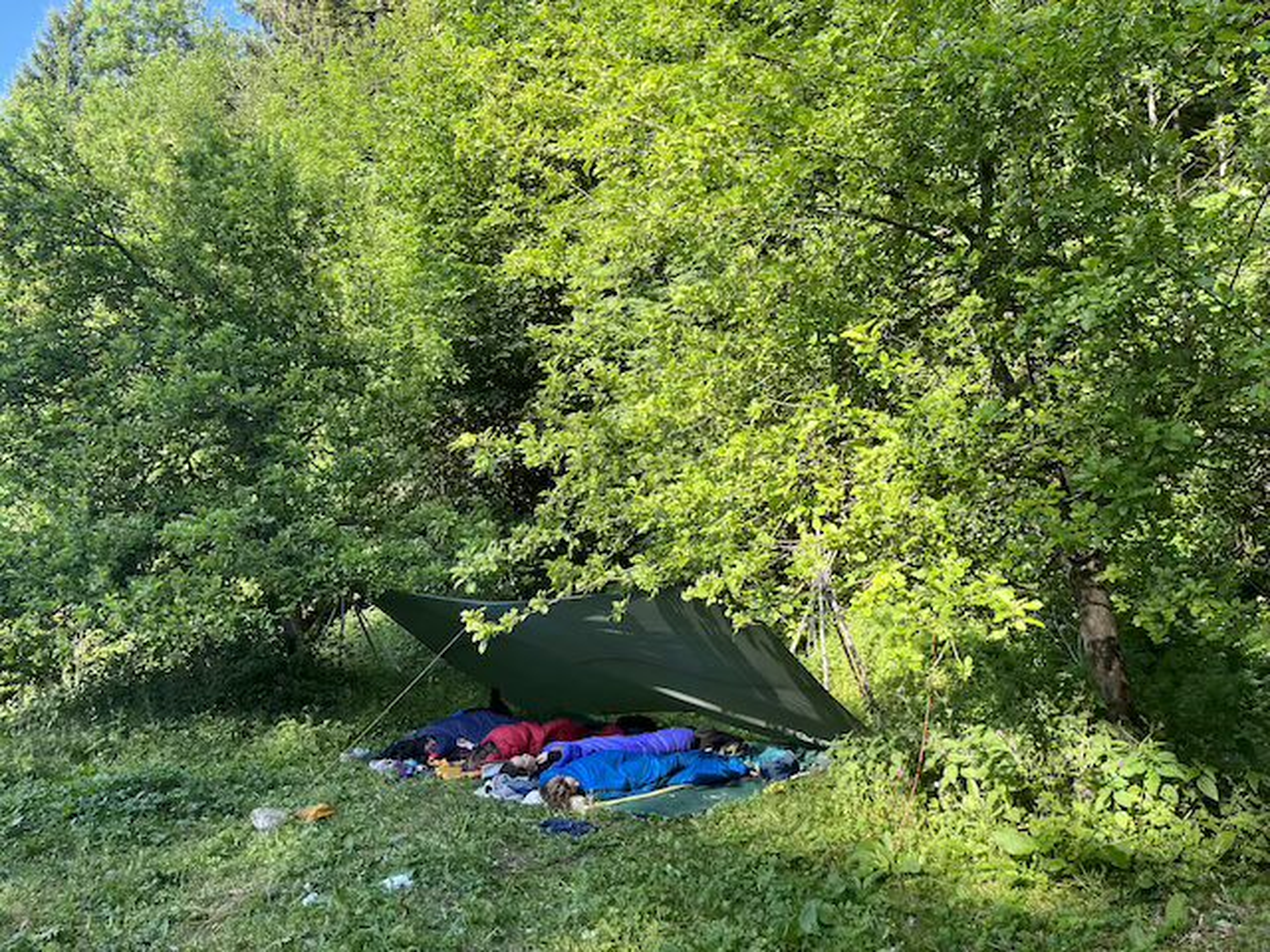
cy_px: 476
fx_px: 954
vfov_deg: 53.1
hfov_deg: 67.3
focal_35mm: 26
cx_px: 635
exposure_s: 1/390
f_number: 1.6
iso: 50
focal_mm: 5.1
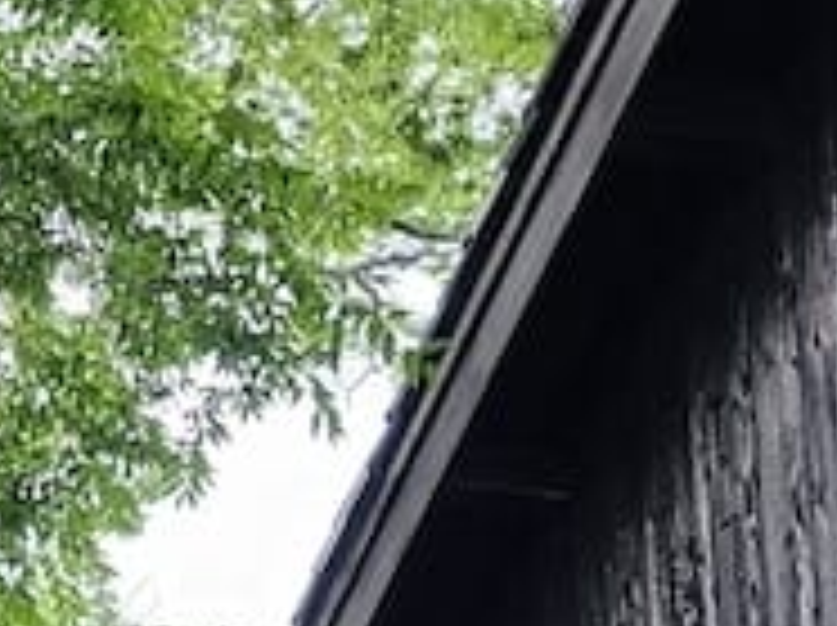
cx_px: -140
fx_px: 2391
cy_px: 1130
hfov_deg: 18.9
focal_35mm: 99
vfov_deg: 13.4
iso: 160
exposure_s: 1/182
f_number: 1.7
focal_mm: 6.3
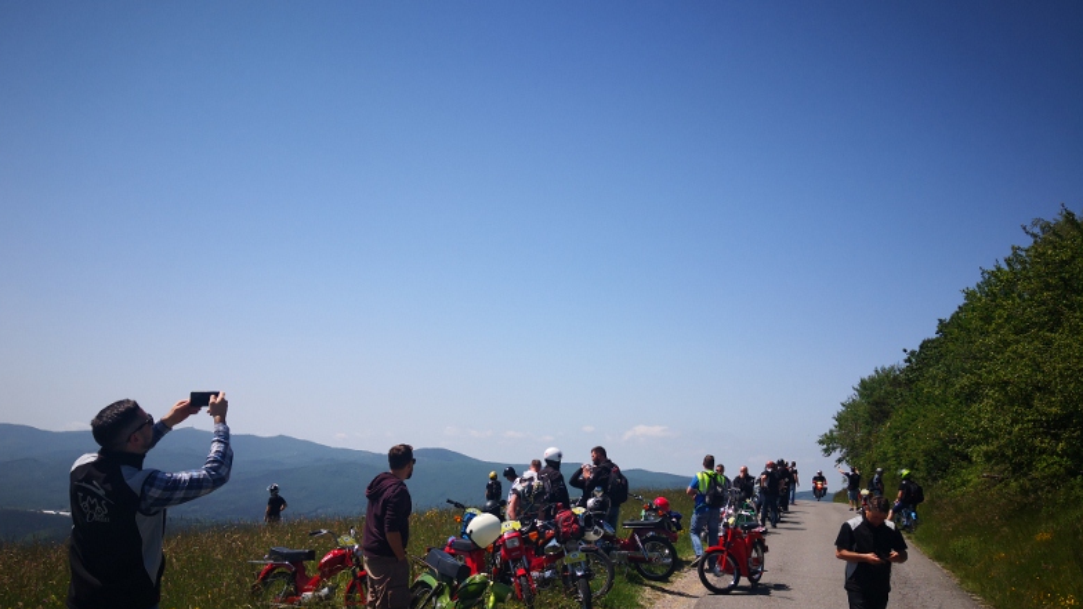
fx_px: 862
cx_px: 532
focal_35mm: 30
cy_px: 370
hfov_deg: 64.3
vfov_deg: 38.8
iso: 50
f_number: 1.6
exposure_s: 1/2833
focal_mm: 3.95
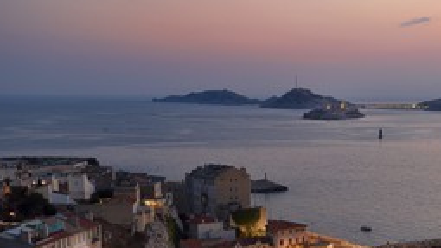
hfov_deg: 27.4
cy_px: 229
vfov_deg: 15.6
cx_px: 349
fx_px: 888
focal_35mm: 76
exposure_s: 1/10
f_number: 5.6
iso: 800
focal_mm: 44
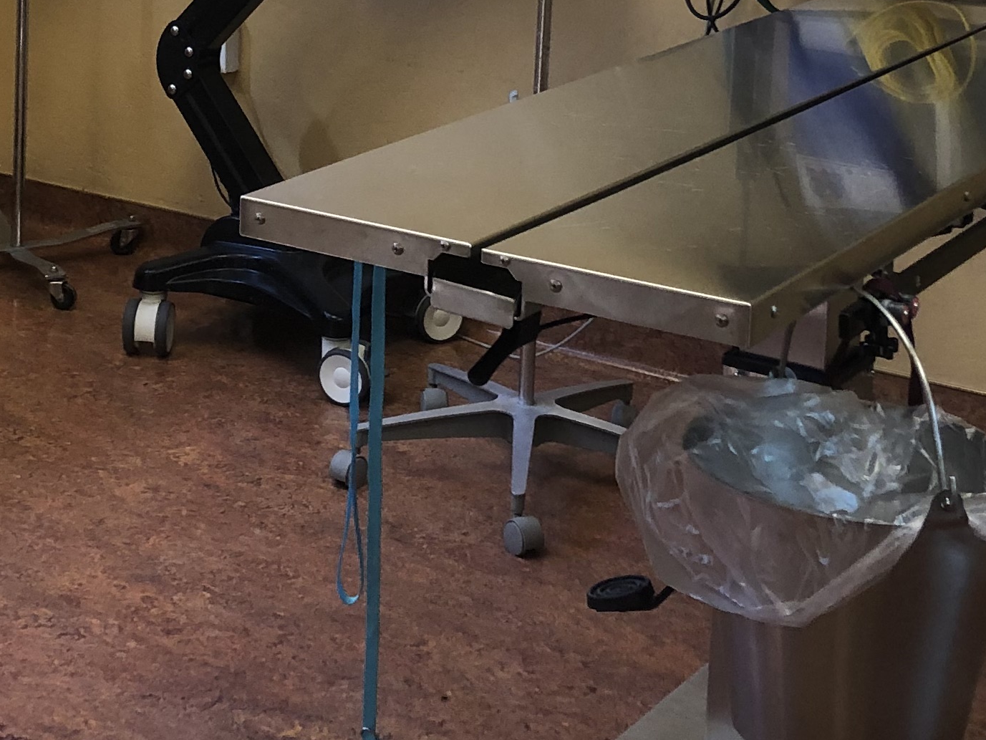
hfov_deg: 23.7
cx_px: 291
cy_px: -101
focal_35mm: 82
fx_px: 2336
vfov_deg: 17.3
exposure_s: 1/24
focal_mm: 3.99
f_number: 1.8
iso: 40
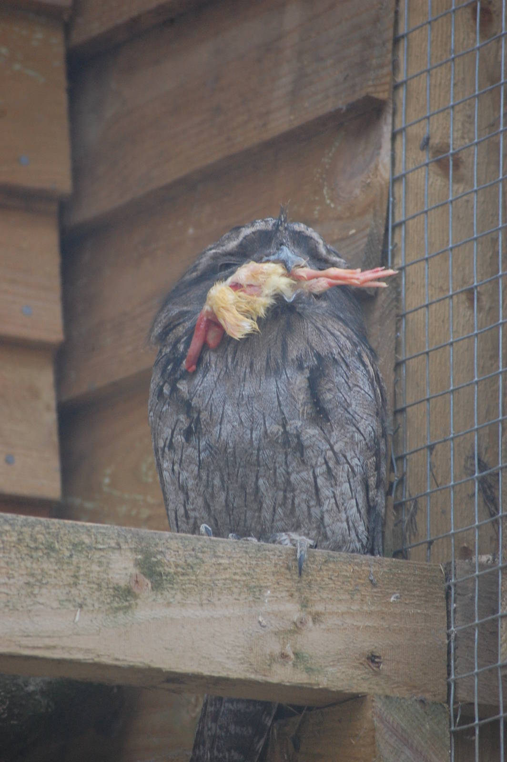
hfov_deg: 4.6
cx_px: 254
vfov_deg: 6.9
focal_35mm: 300
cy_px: 381
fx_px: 6348
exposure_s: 1/250
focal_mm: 200
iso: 800
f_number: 5.6
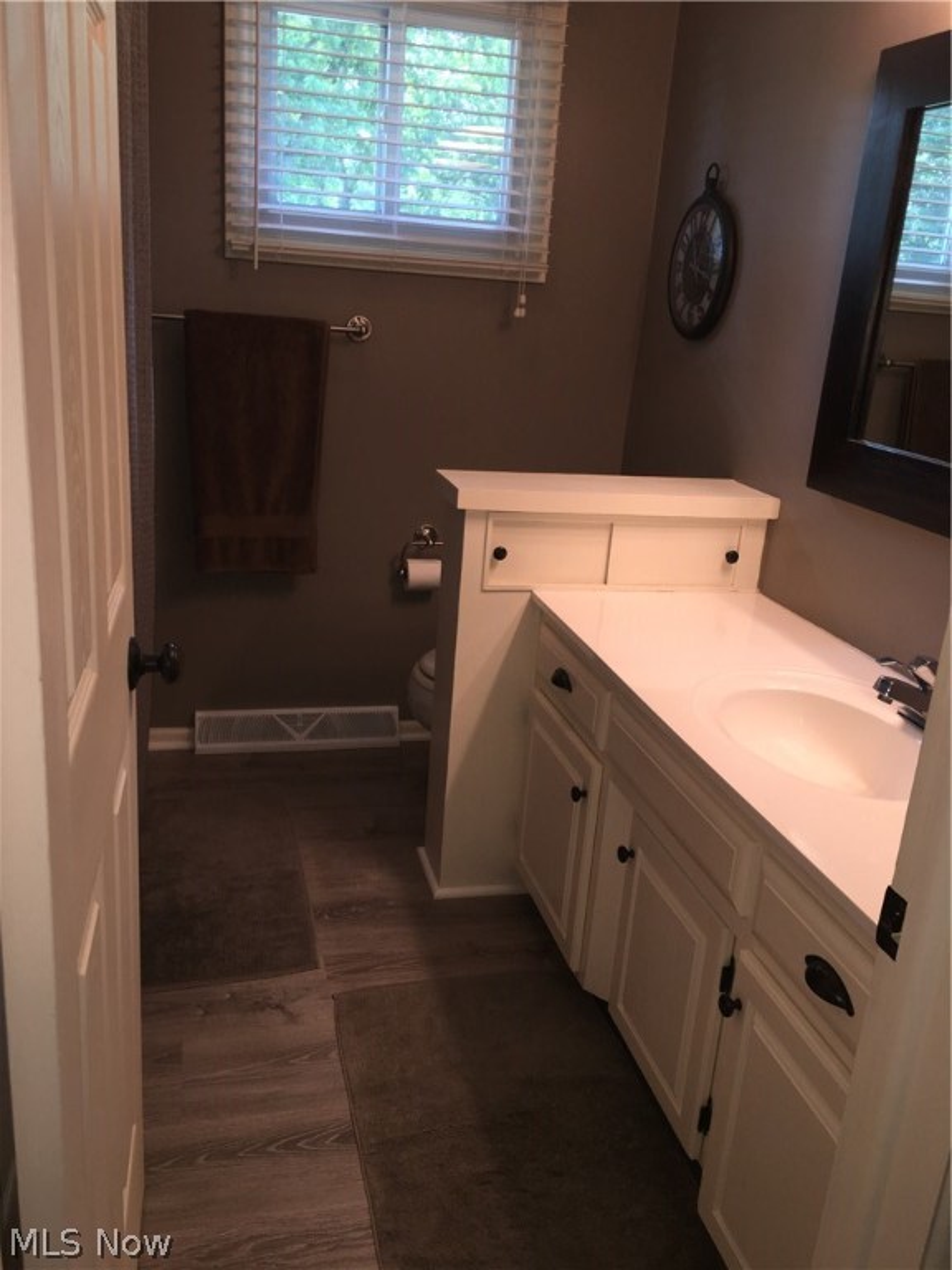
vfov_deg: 61.7
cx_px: 476
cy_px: 635
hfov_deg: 48.2
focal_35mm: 29
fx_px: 1063
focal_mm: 4.15
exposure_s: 1/33
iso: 25
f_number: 2.2
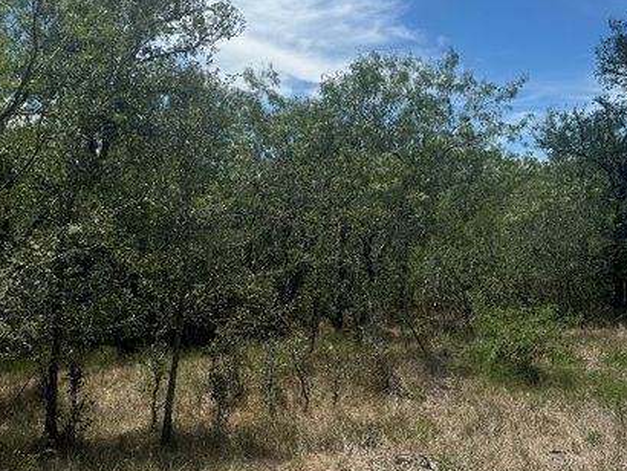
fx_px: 707
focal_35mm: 39
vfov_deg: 36.8
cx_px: 333
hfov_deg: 47.8
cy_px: 212
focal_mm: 6.76
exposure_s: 1/4950
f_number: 1.78
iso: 80
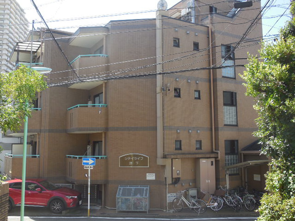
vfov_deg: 36.0
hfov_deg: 46.8
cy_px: 110
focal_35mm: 40
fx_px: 341
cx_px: 148
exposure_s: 1/400
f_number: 3.6
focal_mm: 7.1
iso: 125
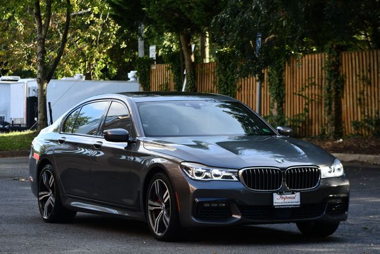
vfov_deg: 9.4
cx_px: 190
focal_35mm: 147
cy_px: 127
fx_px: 1553
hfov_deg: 13.9
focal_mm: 98
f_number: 5.6
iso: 220
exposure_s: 1/250
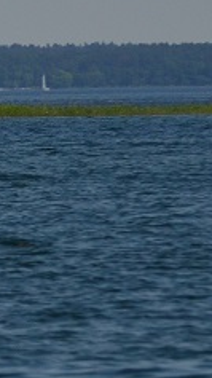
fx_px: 9261
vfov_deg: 2.3
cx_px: -518
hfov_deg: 1.3
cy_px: 131
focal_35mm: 925
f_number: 4.8
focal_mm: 140
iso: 450
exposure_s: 1/8000
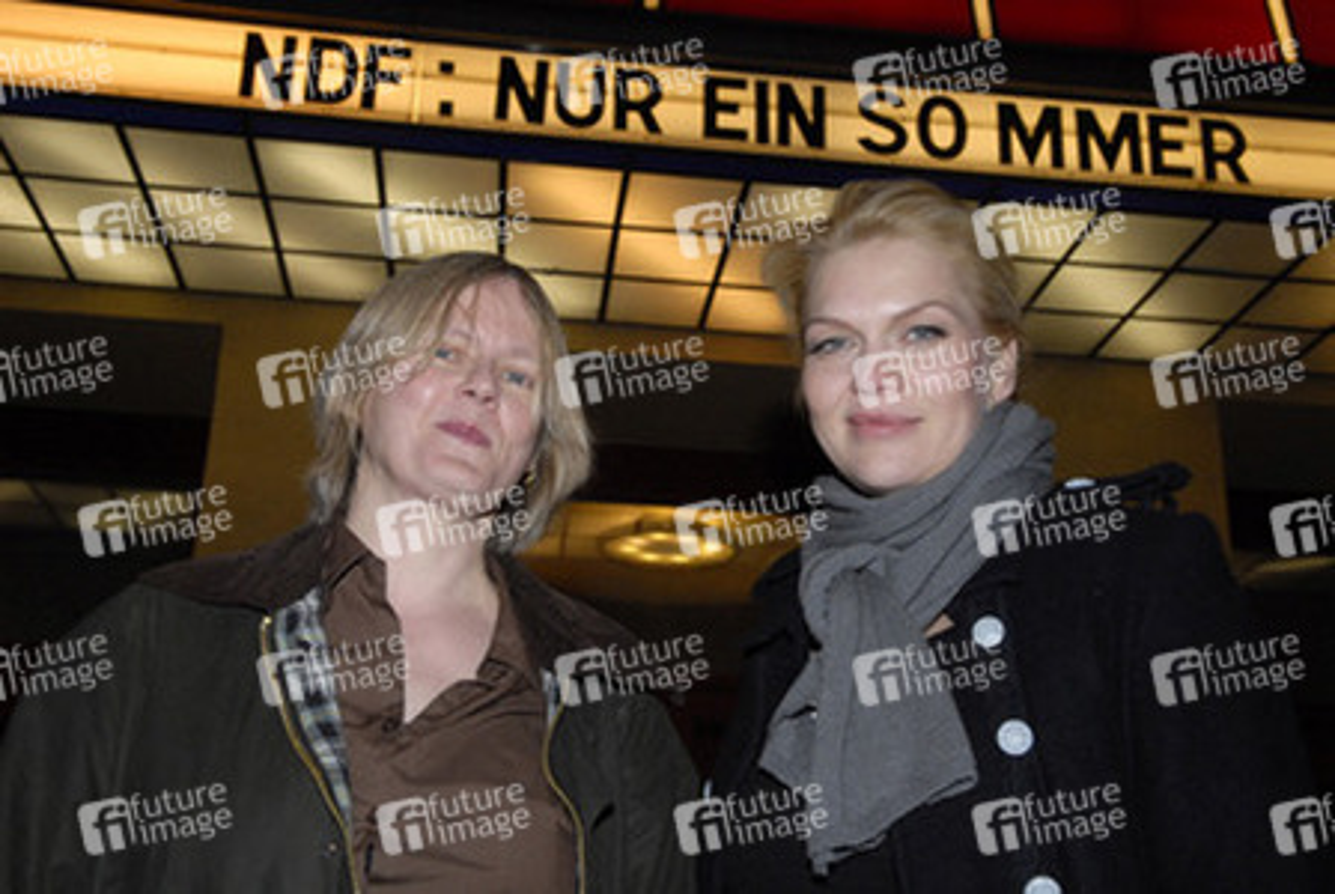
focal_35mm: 42
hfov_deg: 46.3
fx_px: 1560
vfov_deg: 32.0
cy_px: 447
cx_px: 668
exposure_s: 1/100
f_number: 8
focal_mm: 28
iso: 800
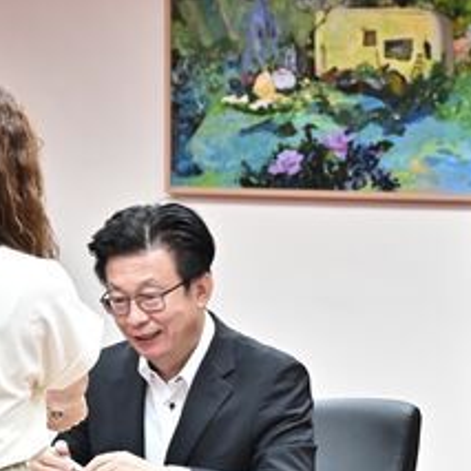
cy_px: 222
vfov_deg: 7.2
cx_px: 480
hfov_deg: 7.1
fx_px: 3756
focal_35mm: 244
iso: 3200
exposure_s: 1/125
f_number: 6.3
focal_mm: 102
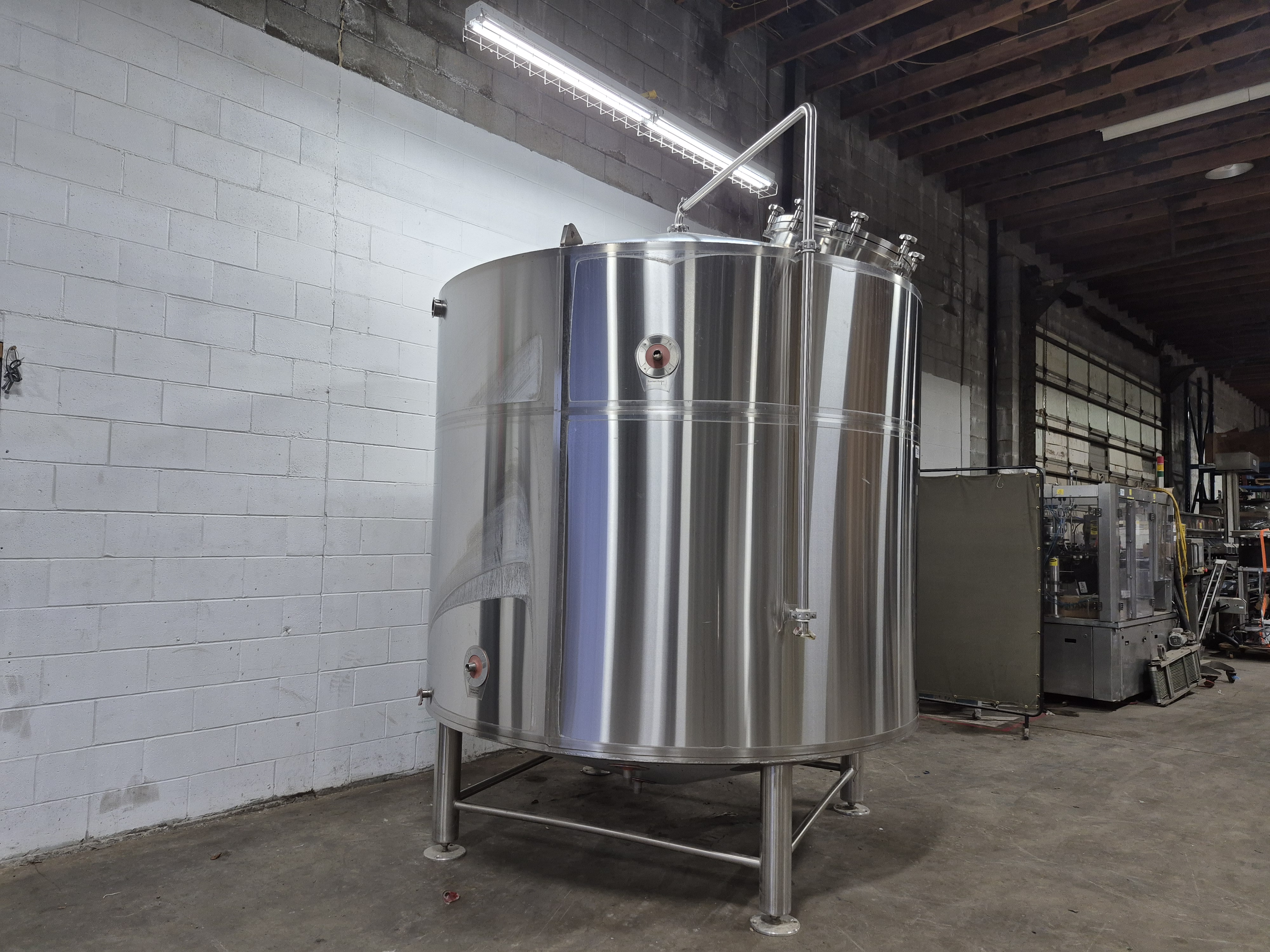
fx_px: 844
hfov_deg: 73.9
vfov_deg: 58.9
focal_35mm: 23
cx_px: 635
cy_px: 476
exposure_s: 1/120
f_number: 1.8
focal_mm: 5.4
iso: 160
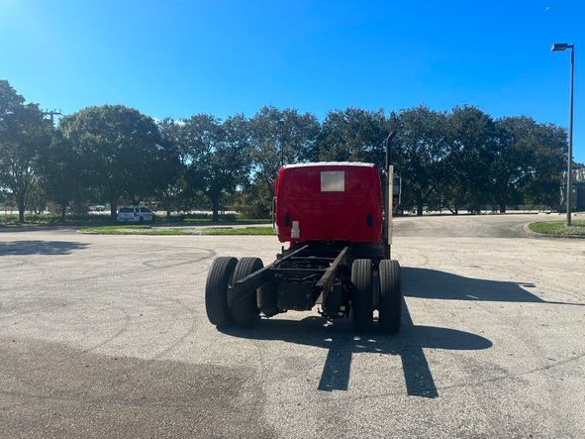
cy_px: 232
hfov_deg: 67.2
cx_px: 312
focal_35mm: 26
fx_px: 439
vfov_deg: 53.0
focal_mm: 6.86
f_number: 1.78
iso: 80
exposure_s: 1/4348
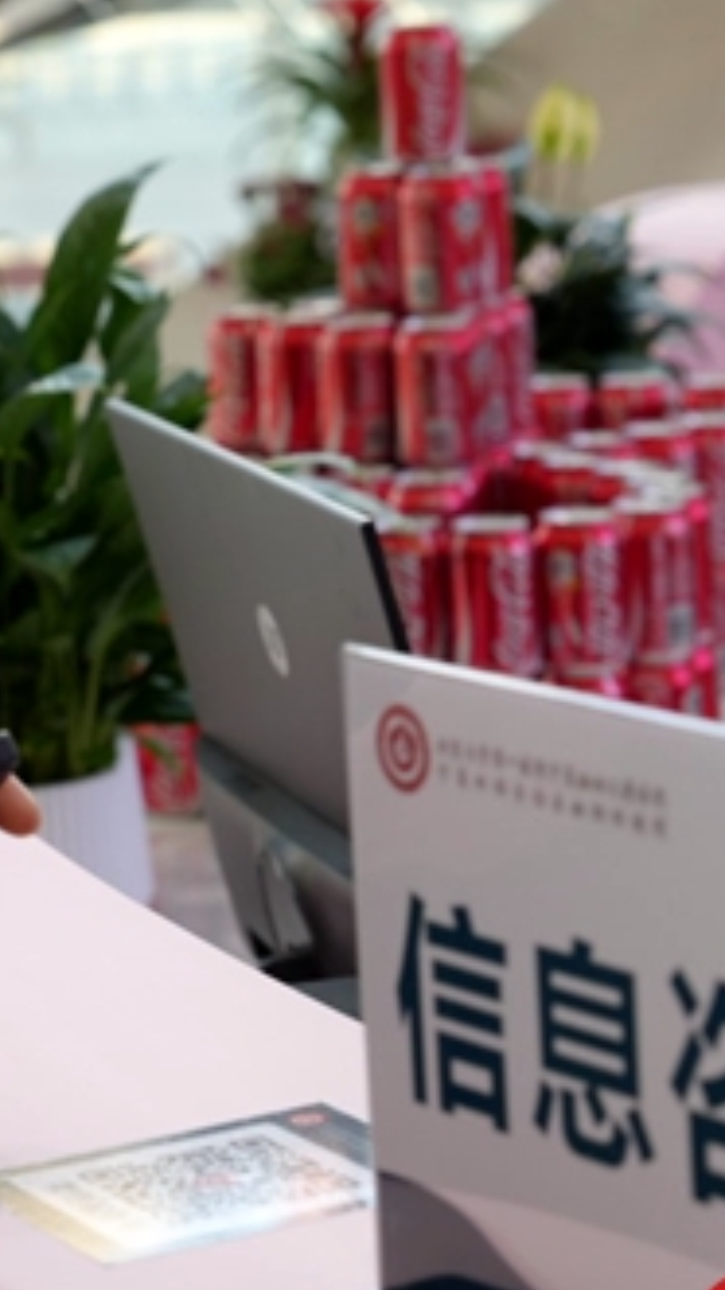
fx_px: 4857
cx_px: 121
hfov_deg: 8.5
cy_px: 551
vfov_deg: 15.1
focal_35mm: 142
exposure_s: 1/160
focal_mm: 56
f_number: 4
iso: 640
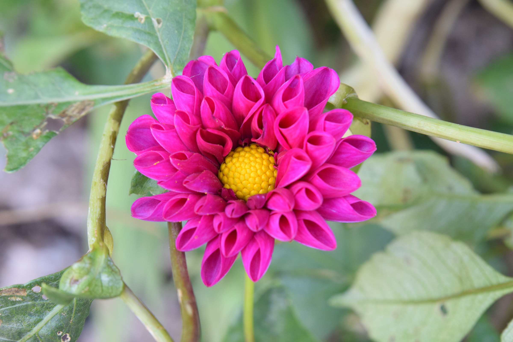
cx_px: 256
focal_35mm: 105
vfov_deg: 13.0
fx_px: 1496
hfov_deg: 19.5
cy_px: 171
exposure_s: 1/60
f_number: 8
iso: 1000
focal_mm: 70
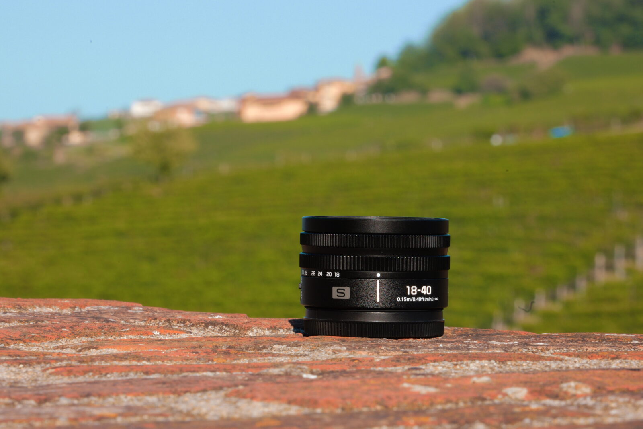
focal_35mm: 199
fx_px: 3554
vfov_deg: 6.9
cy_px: 214
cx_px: 322
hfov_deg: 10.3
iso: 800
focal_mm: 199
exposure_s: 1/60
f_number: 36
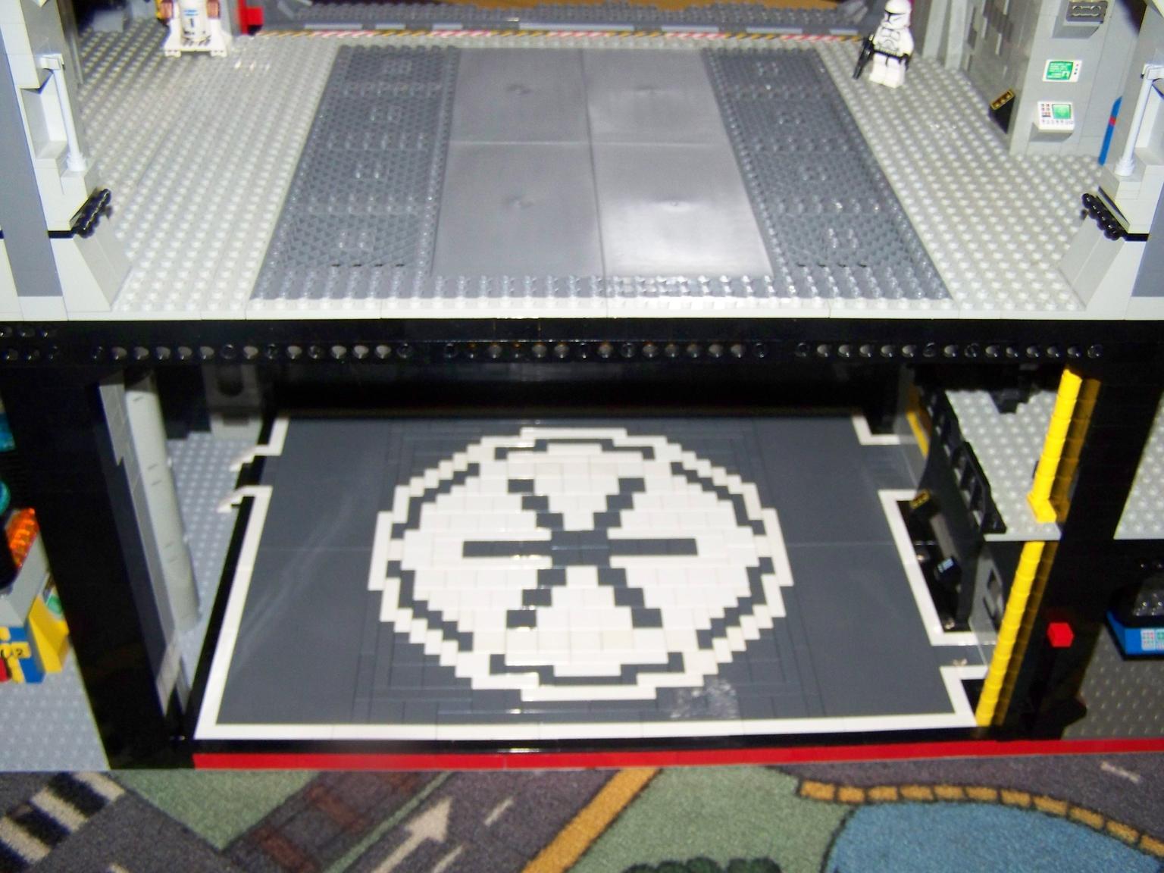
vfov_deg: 37.7
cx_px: 582
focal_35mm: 38
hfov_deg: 49.0
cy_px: 436
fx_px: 1278
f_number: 2.8
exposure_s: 1/30
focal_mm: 6.3
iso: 200
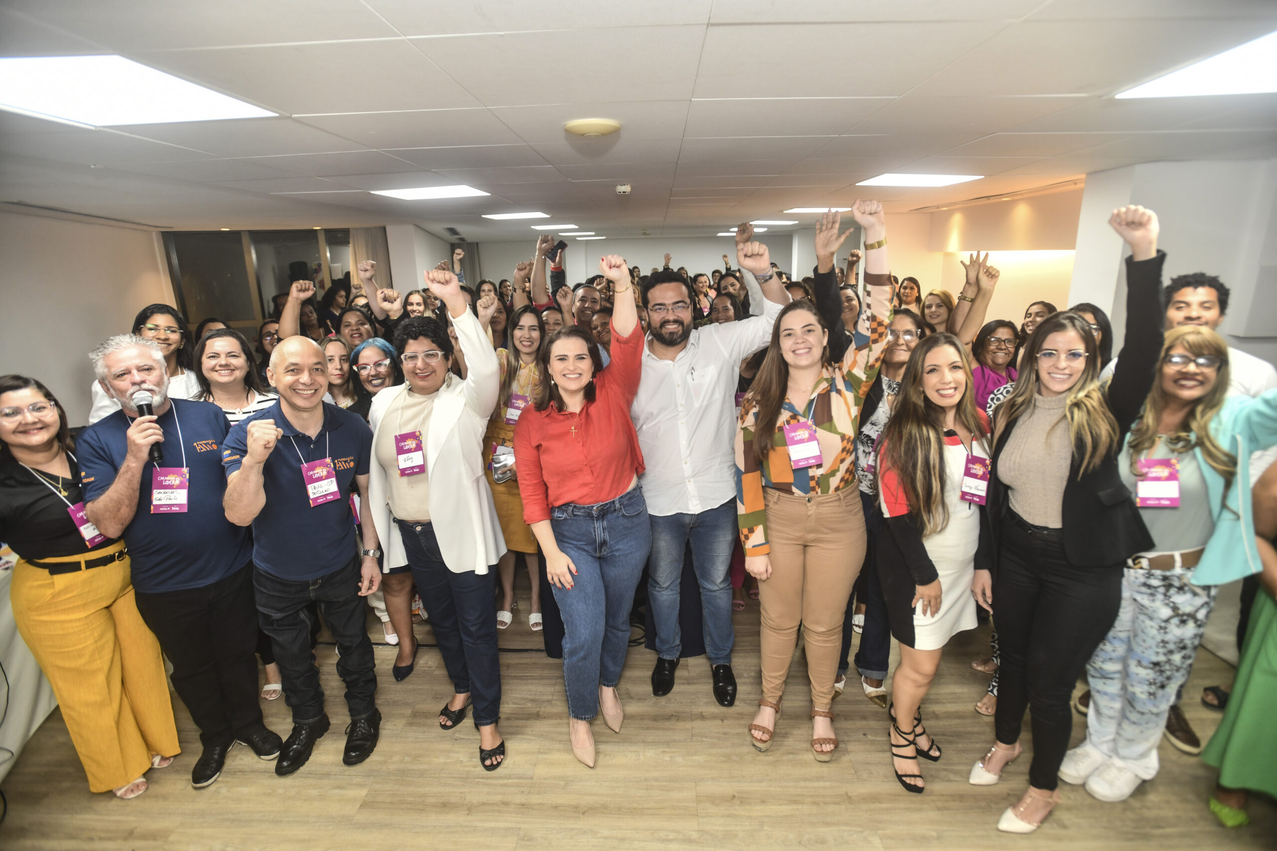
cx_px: 638
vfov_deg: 70.4
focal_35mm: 17
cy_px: 426
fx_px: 603
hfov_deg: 93.3
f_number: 4.5
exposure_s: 1/40
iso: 640
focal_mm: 17
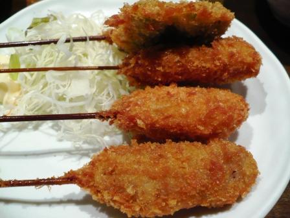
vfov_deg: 38.7
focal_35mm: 37
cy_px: 109
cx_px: 145
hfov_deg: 50.1
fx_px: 310
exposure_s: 1/15
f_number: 2.8
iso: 200
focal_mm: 6.1
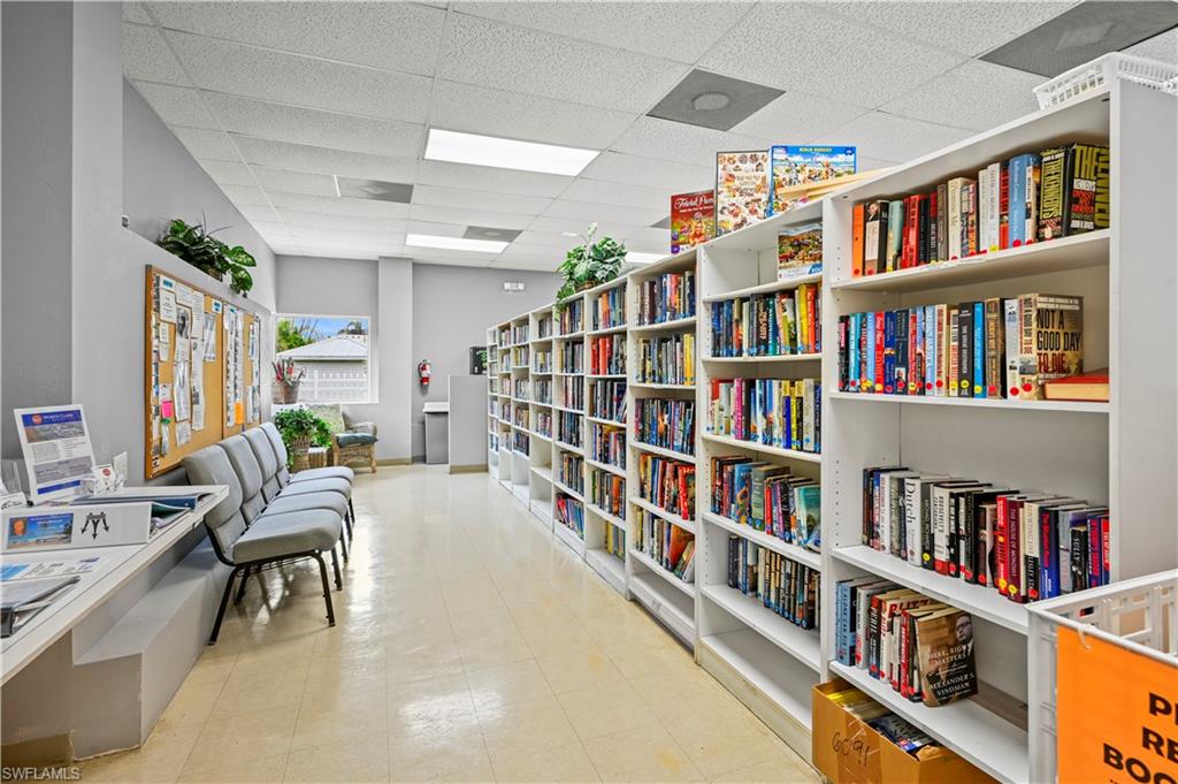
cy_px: 392
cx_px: 589
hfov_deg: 95.0
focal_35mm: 16
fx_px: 539
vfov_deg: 72.0
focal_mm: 16.5
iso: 100
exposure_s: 1
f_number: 8
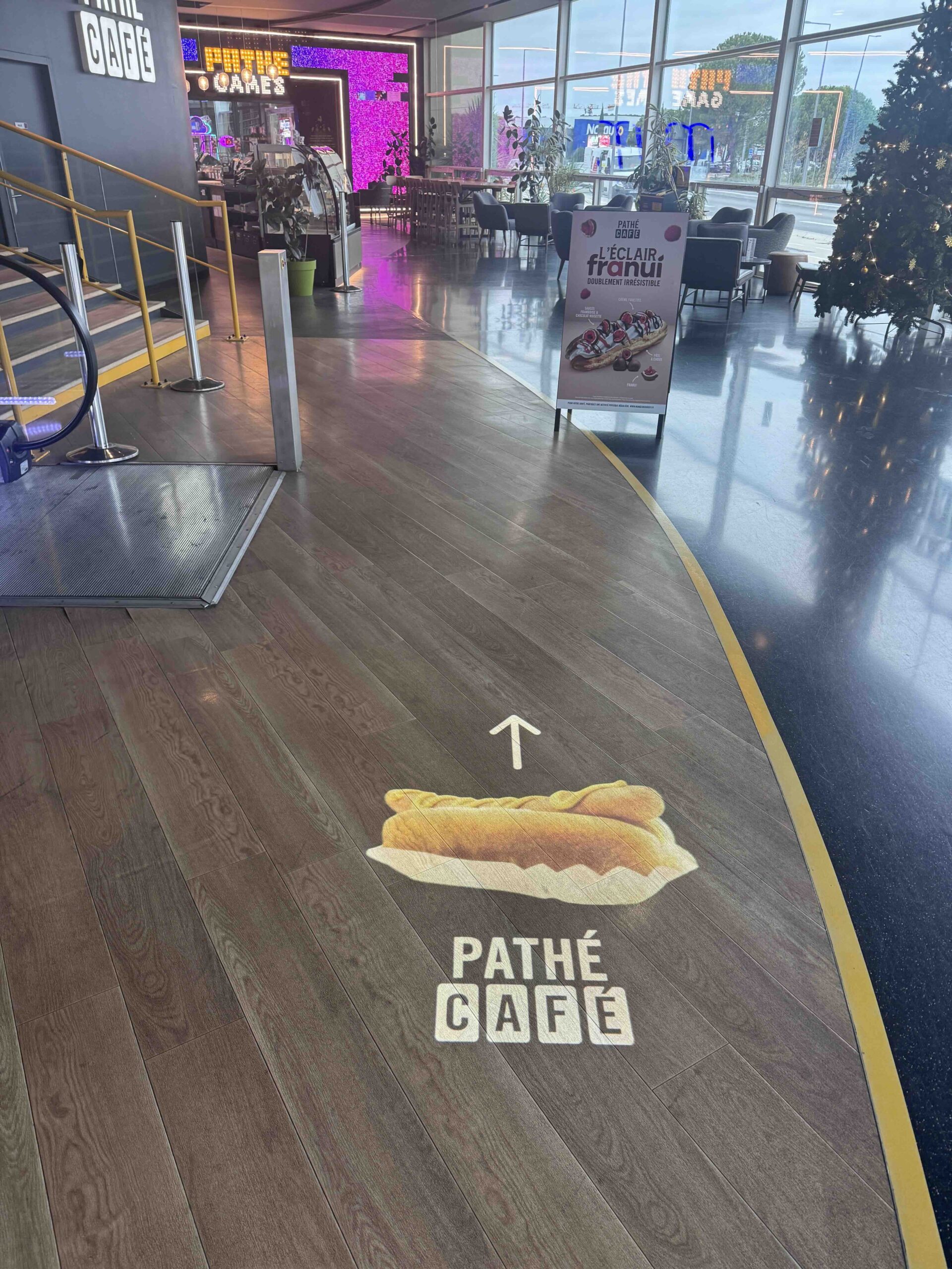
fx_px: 880
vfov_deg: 71.6
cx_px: 476
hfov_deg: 56.8
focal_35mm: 24
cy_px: 634
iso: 200
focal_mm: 6.76
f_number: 1.78
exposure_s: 1/90
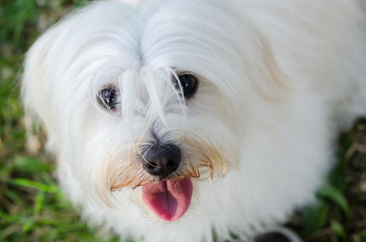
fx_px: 761
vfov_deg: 18.1
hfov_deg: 27.1
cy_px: 121
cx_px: 183
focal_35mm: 75
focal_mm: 50
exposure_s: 1/640
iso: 320
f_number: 4
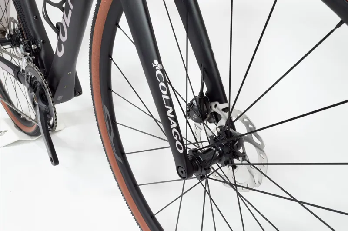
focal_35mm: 36
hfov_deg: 53.2
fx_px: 348
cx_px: 174
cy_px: 116
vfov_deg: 36.8
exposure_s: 1/3
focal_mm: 24
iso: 100
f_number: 11
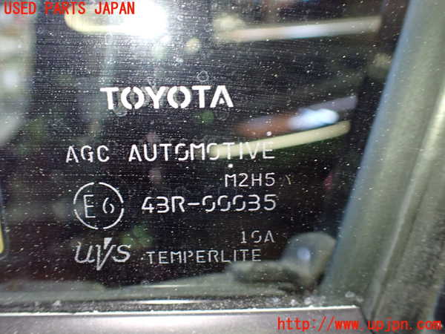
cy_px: 167
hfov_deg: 60.0
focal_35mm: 30
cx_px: 222
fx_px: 386
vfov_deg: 46.8
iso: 800
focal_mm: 5.4
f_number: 2.3
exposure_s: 1/50
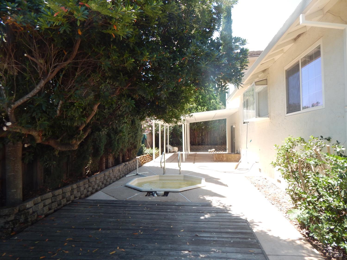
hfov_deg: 76.4
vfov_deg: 61.1
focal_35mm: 22
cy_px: 130
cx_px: 174
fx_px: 221
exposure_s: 1/320
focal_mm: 4
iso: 125
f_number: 3
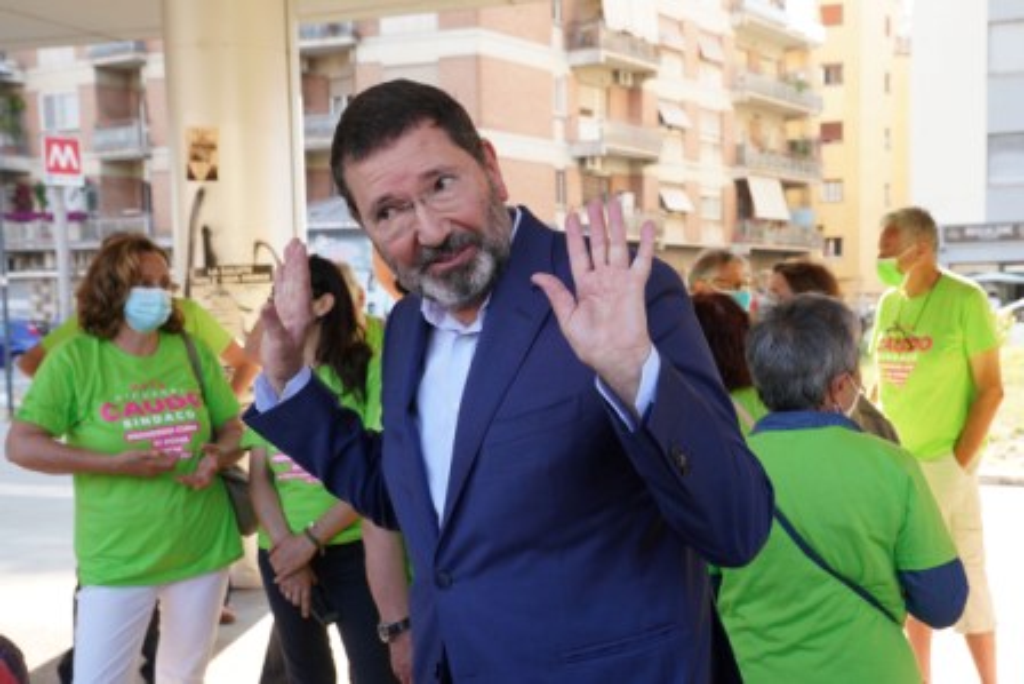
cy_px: 342
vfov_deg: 36.9
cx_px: 512
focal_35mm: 36
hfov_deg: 53.1
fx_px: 1024
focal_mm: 36
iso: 800
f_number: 6.3
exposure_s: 1/250
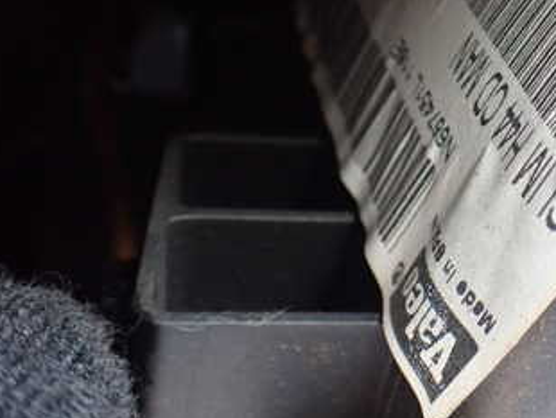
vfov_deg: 24.6
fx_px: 932
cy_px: 56
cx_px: 497
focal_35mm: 58
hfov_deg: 31.7
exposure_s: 1/125
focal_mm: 5.4
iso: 640
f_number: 2.3
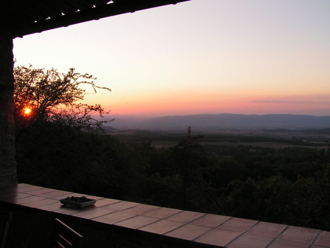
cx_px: 165
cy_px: 124
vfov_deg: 37.7
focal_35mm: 38
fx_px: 362
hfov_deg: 49.0
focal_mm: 6.3
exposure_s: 1/100
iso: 50
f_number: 4.5
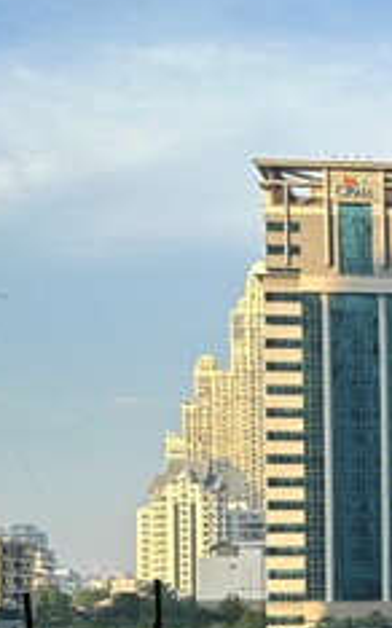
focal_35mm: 87
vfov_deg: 23.3
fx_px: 1489
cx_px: 674
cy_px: 547
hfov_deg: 13.6
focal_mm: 6.86
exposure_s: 1/1131
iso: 80
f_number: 1.78
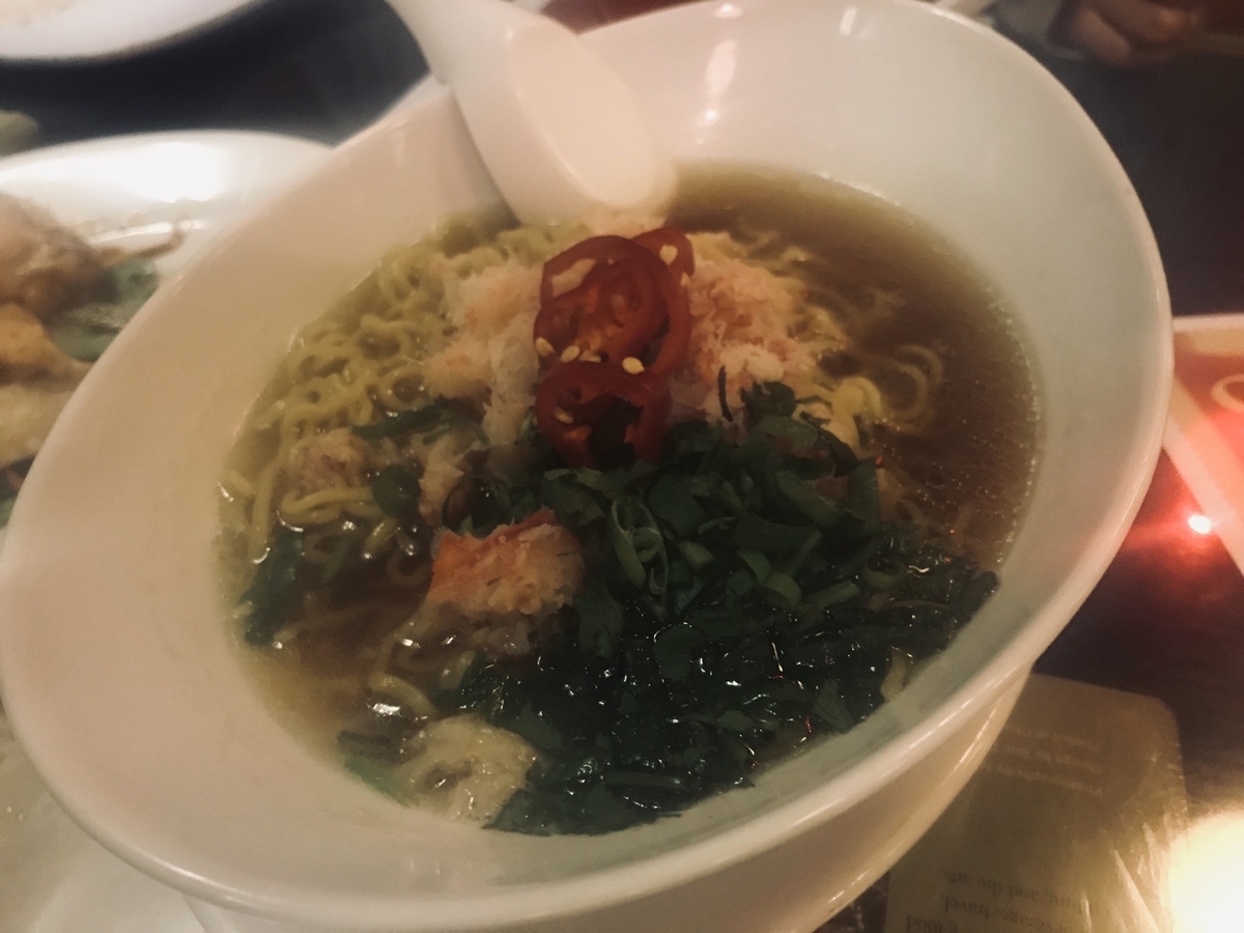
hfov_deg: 63.4
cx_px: 622
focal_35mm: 28
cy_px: 466
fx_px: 1006
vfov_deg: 49.7
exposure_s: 1/4
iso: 100
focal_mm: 3.99
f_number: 1.8
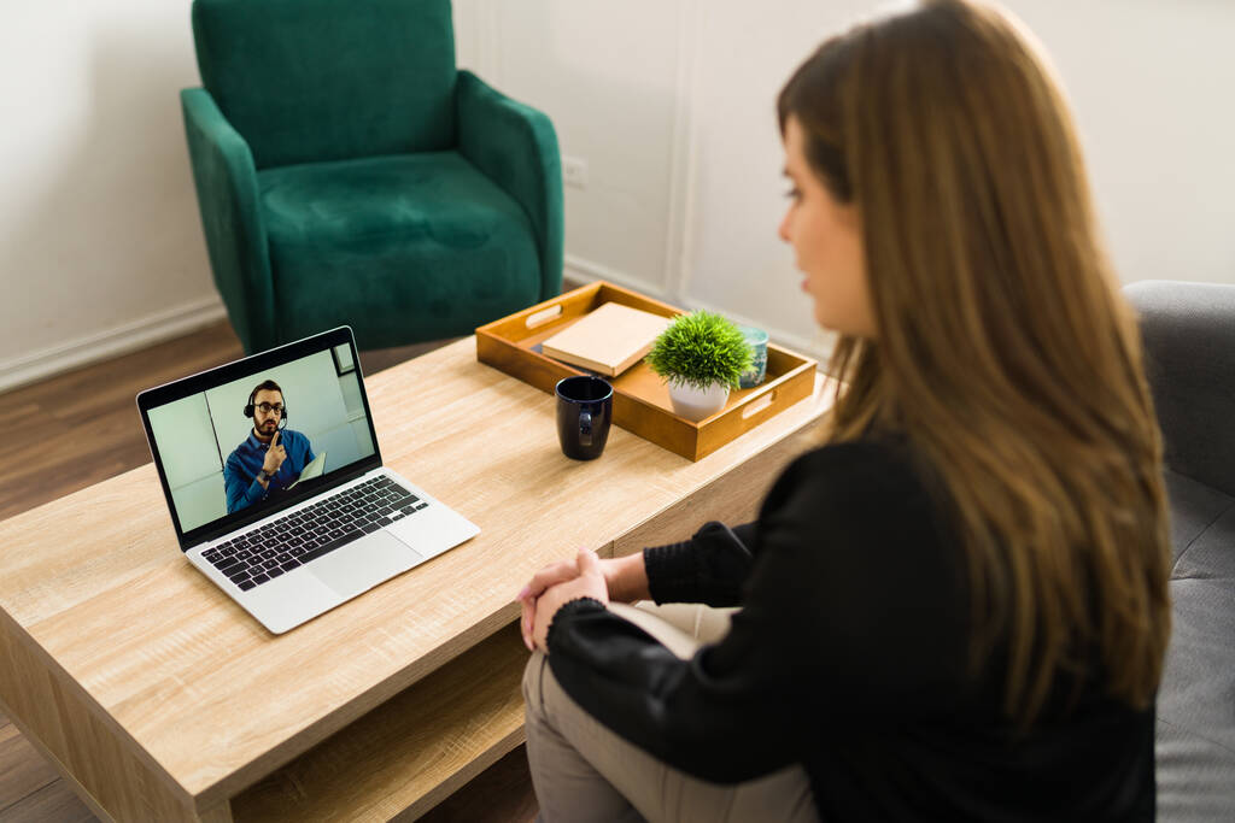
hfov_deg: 54.4
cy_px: 412
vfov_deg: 37.9
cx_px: 618
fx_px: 1201
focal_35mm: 35
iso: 320
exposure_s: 1/160
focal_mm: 35
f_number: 1.8
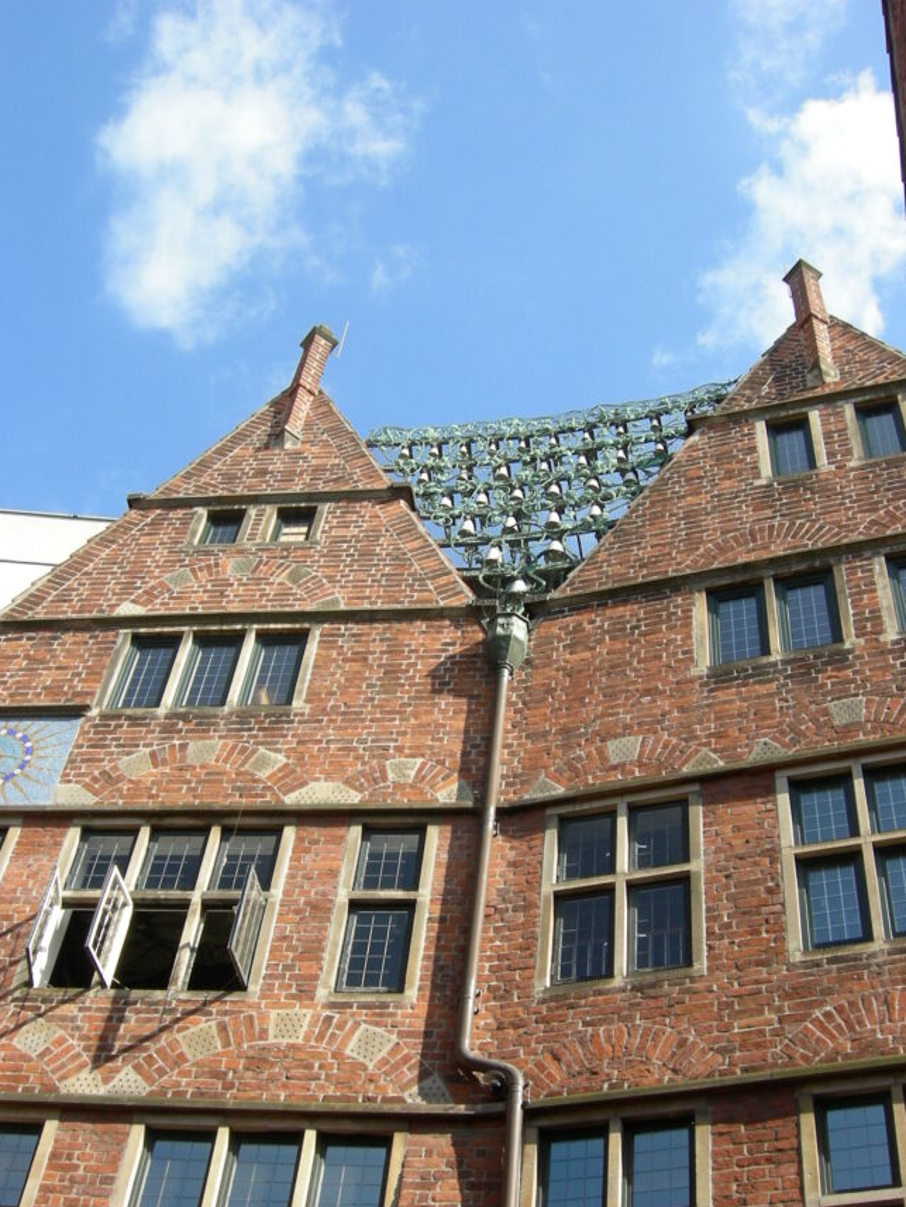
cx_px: 497
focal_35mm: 43
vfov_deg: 43.7
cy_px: 690
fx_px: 1500
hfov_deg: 33.6
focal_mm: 7.5
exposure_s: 1/162
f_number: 5.4
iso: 64
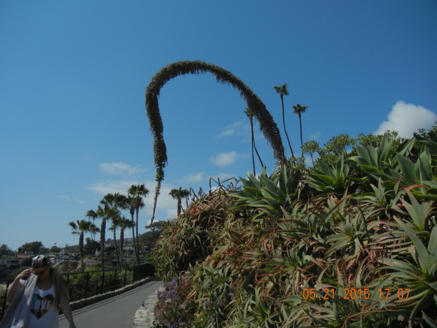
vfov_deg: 46.8
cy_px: 164
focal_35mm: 30
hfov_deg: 60.0
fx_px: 379
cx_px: 218
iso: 160
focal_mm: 5.4
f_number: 7
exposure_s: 1/980
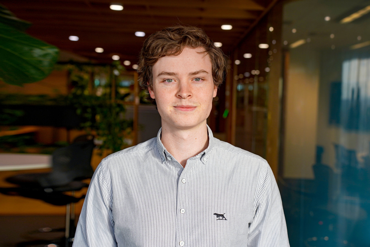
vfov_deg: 27.0
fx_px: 514
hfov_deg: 39.6
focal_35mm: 50
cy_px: 124
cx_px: 185
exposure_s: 1/160
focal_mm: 50
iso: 320
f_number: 4
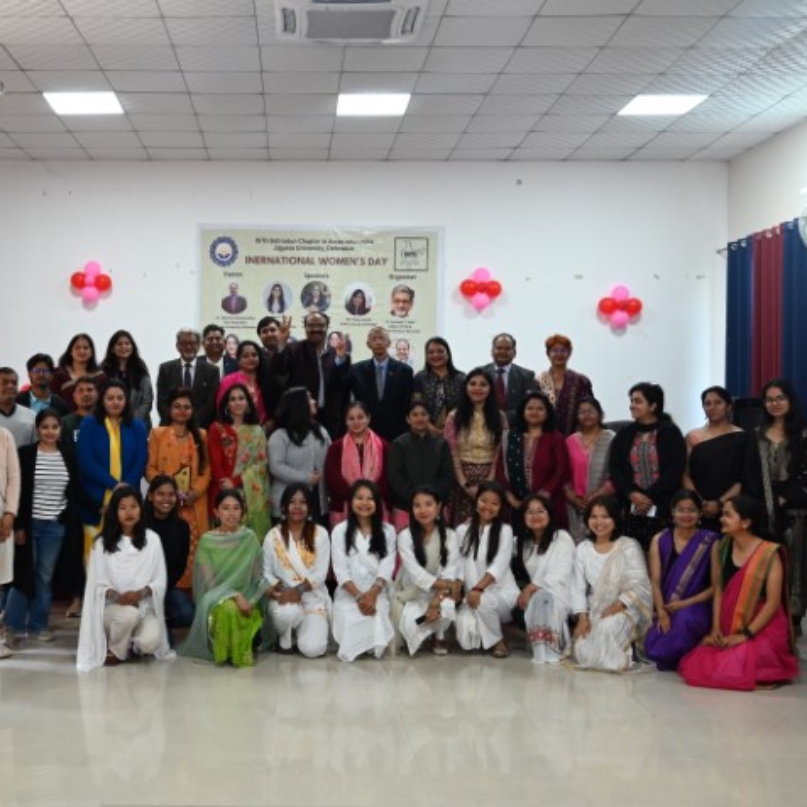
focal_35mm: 42
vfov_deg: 40.3
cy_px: 403
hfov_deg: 39.9
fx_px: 1098
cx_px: 282
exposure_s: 1/125
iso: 2000
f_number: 4
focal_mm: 32.5
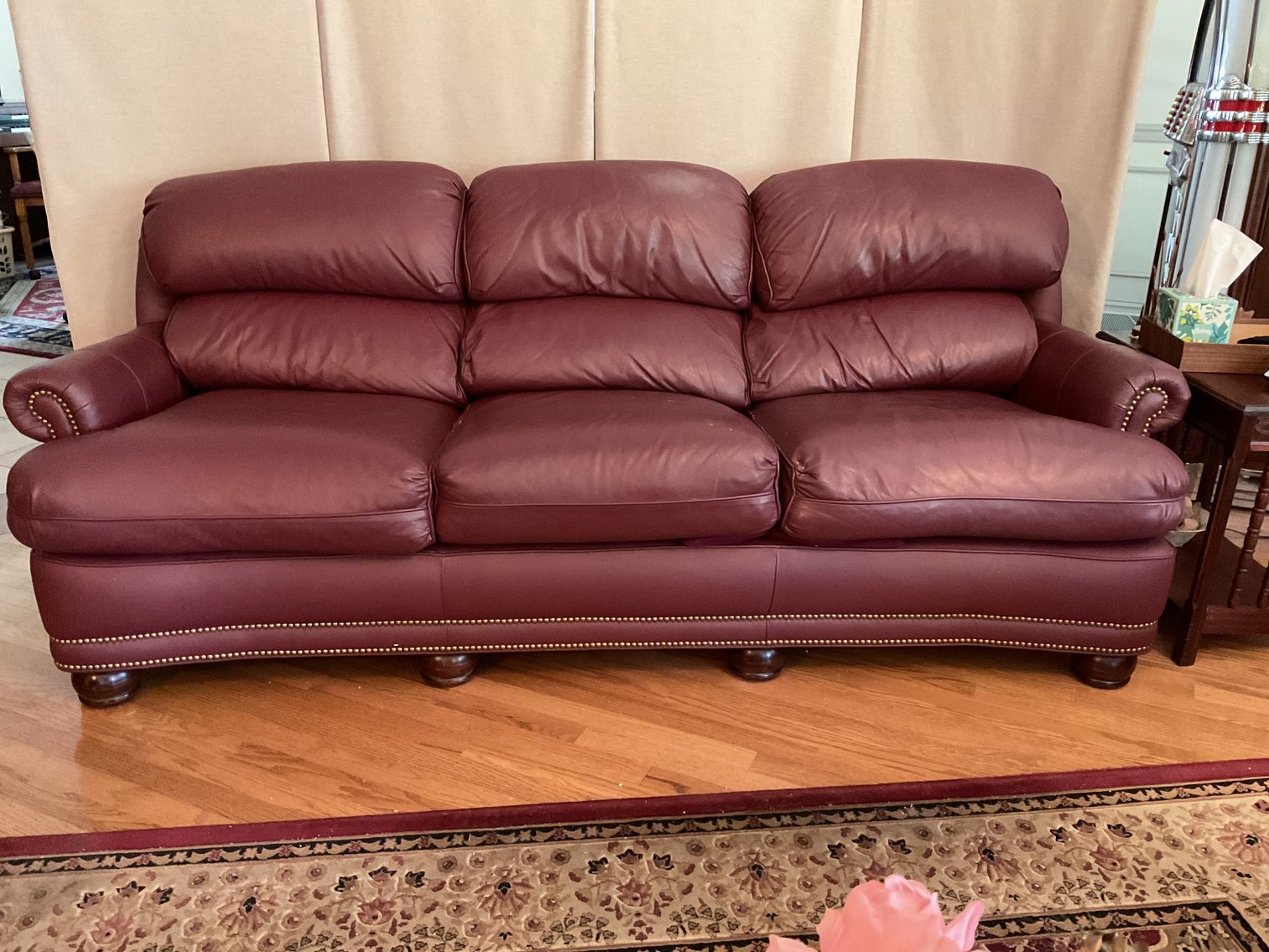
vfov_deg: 48.2
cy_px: 476
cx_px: 634
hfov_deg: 61.7
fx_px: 1063
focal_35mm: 29
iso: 500
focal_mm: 3
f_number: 1.8
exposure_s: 1/30
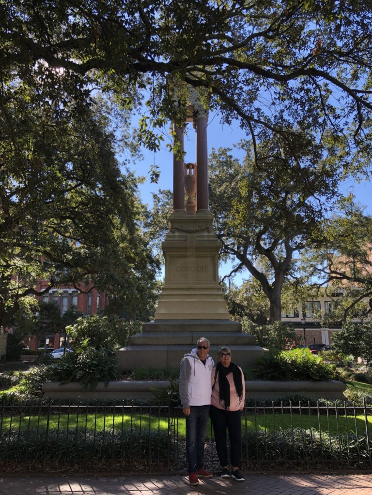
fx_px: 401
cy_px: 248
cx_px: 186
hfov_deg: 49.7
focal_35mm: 28
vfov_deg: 63.4
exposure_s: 1/271
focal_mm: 3.99
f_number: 1.8
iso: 20
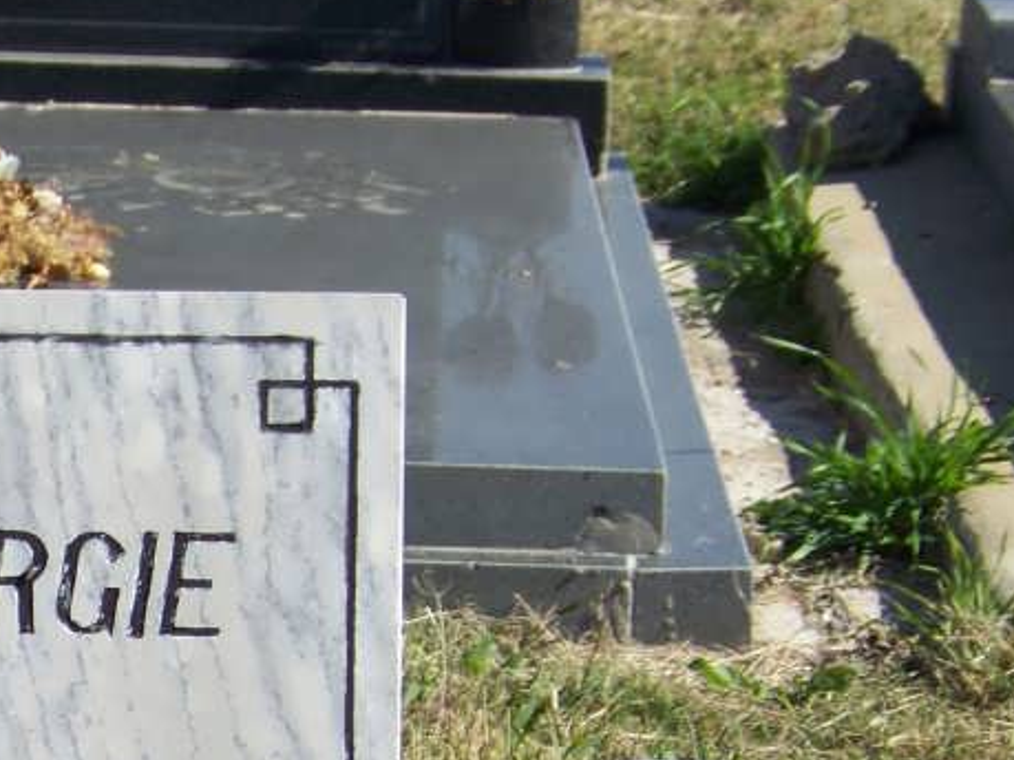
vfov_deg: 8.0
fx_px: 5359
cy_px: 928
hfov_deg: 10.7
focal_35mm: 183
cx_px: -88
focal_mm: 11.7
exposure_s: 1/800
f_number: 3.2
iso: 64
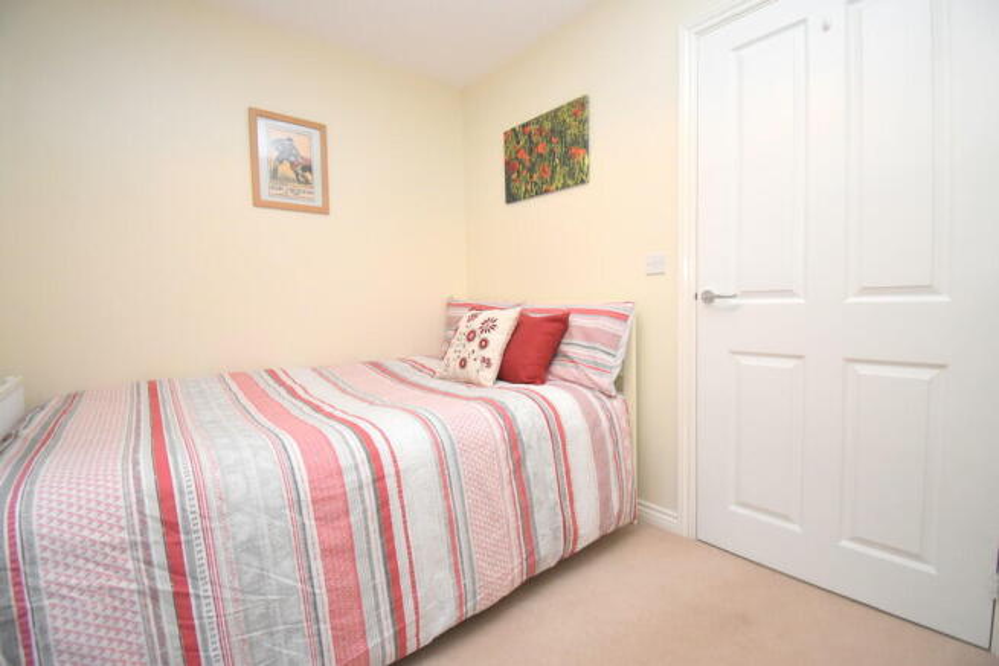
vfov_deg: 77.4
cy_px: 333
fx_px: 416
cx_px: 500
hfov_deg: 100.4
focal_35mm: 15
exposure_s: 1/125
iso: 1600
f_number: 4.5
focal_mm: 10
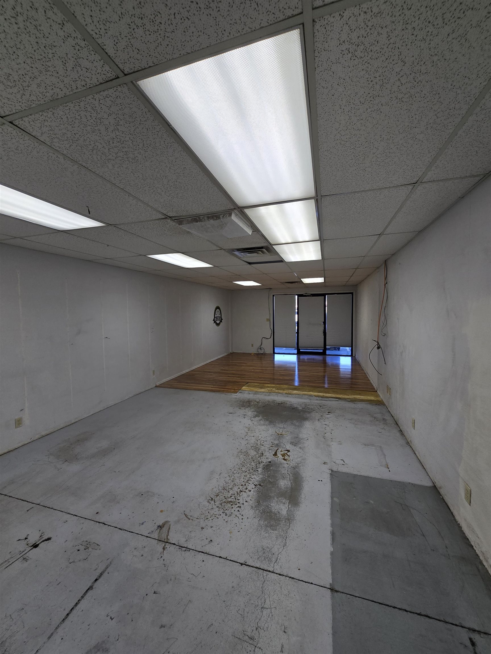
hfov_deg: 89.9
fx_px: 246
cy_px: 327
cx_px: 246
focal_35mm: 13
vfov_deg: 106.2
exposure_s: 1/160
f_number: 2.2
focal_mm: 2.2
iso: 50
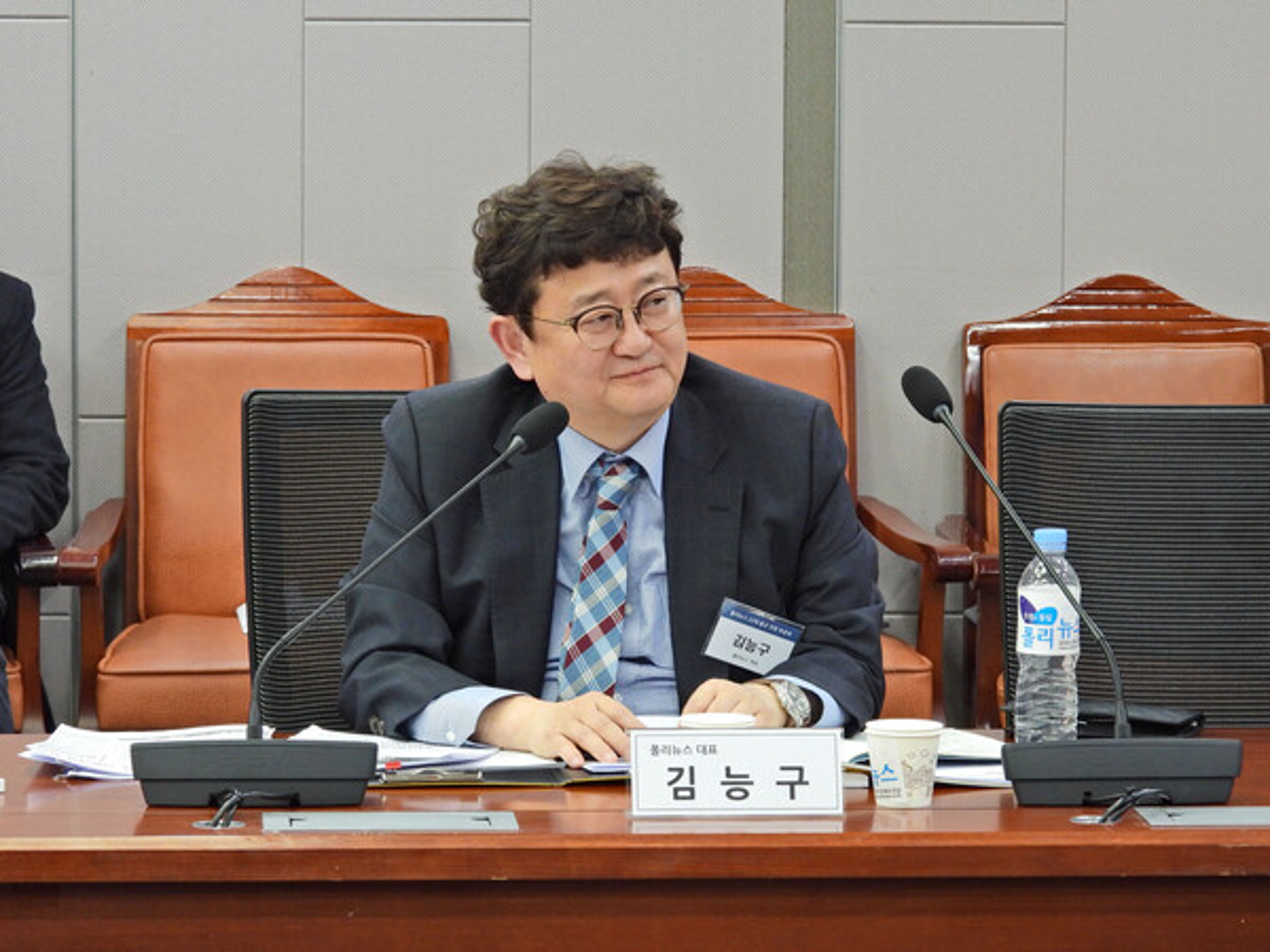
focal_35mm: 150
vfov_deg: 9.9
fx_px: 5503
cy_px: 476
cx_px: 635
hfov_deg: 13.2
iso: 400
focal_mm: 26.8
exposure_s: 1/50
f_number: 5
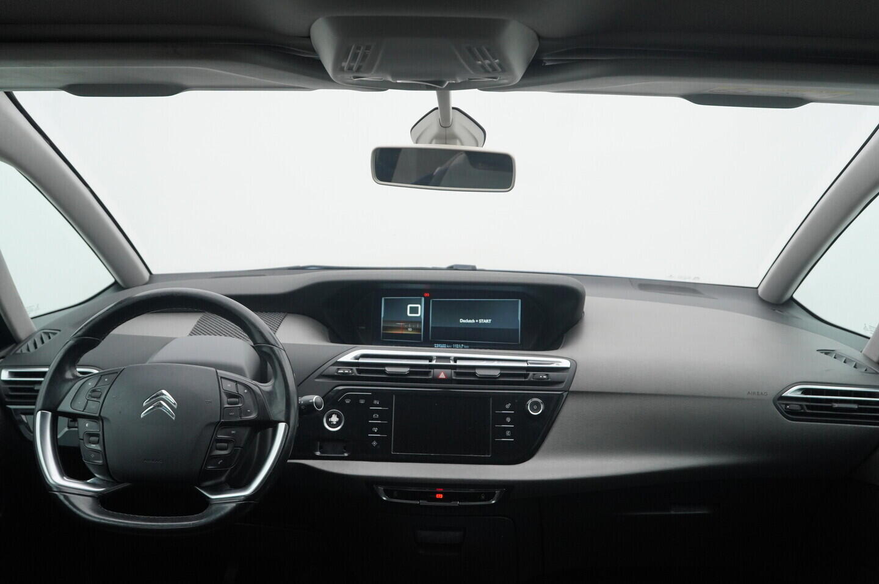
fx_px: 878
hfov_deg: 53.2
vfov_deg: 36.8
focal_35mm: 36
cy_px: 292
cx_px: 440
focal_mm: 24
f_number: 6.3
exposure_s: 1/125
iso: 1000
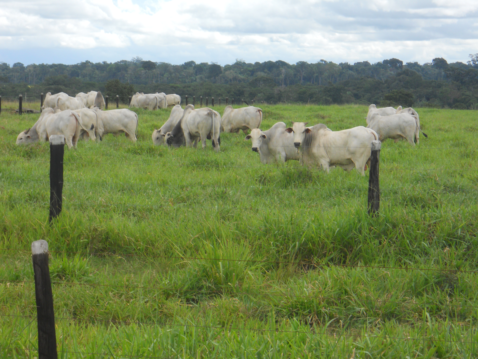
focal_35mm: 113
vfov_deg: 13.1
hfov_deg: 17.4
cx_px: 239
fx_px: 1560
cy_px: 180
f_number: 5.9
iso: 100
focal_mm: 20.3
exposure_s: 1/250
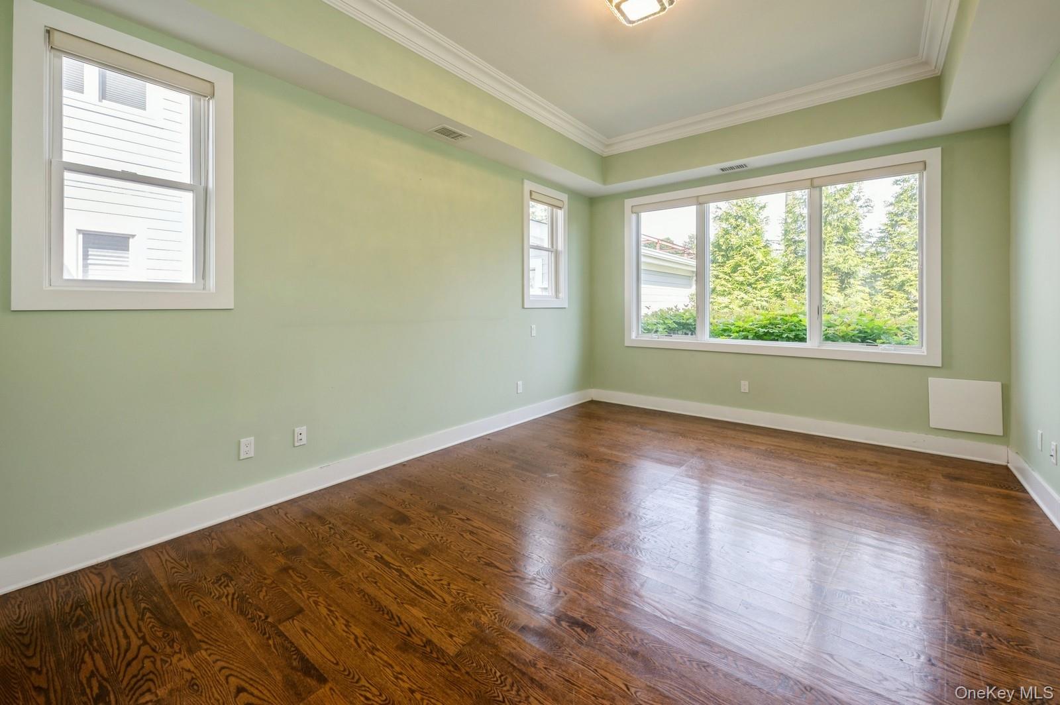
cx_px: 530
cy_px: 352
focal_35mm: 14
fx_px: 412
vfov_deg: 81.1
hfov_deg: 104.3
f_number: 11
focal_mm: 14
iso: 200
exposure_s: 1/13
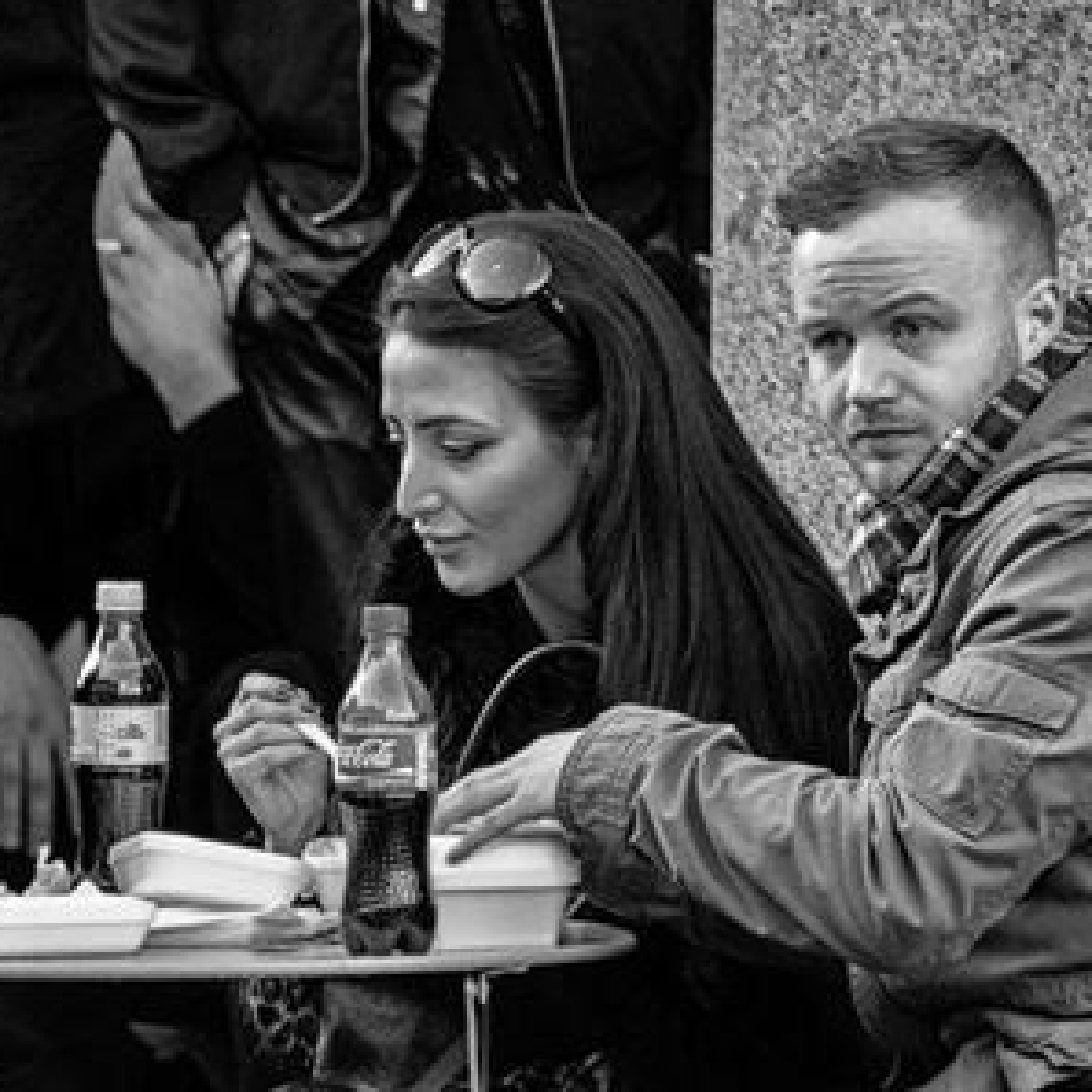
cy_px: 371
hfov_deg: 2.0
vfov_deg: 2.0
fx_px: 31729
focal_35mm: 889
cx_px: 540
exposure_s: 1/200
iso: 400
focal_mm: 230
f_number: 8
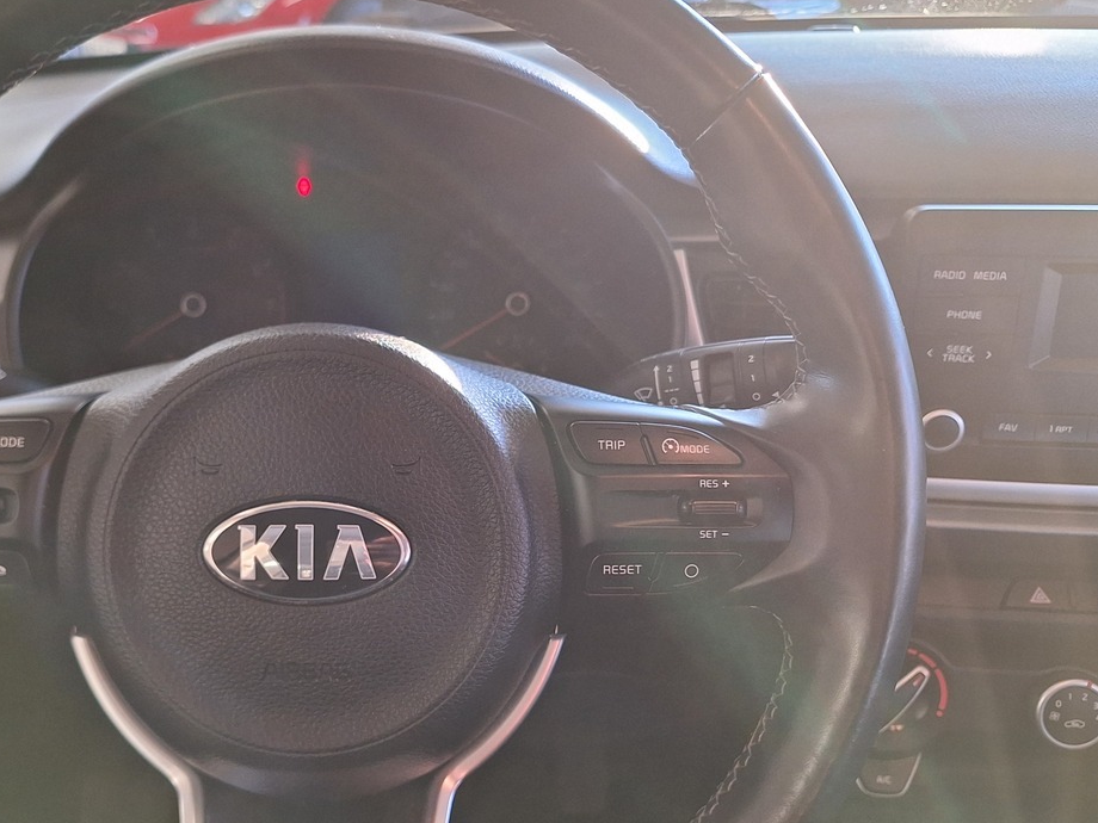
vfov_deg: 39.5
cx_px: 371
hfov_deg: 50.5
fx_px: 1142
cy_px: 484
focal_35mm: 36
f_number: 1.8
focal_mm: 5.54
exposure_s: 1/50
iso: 100
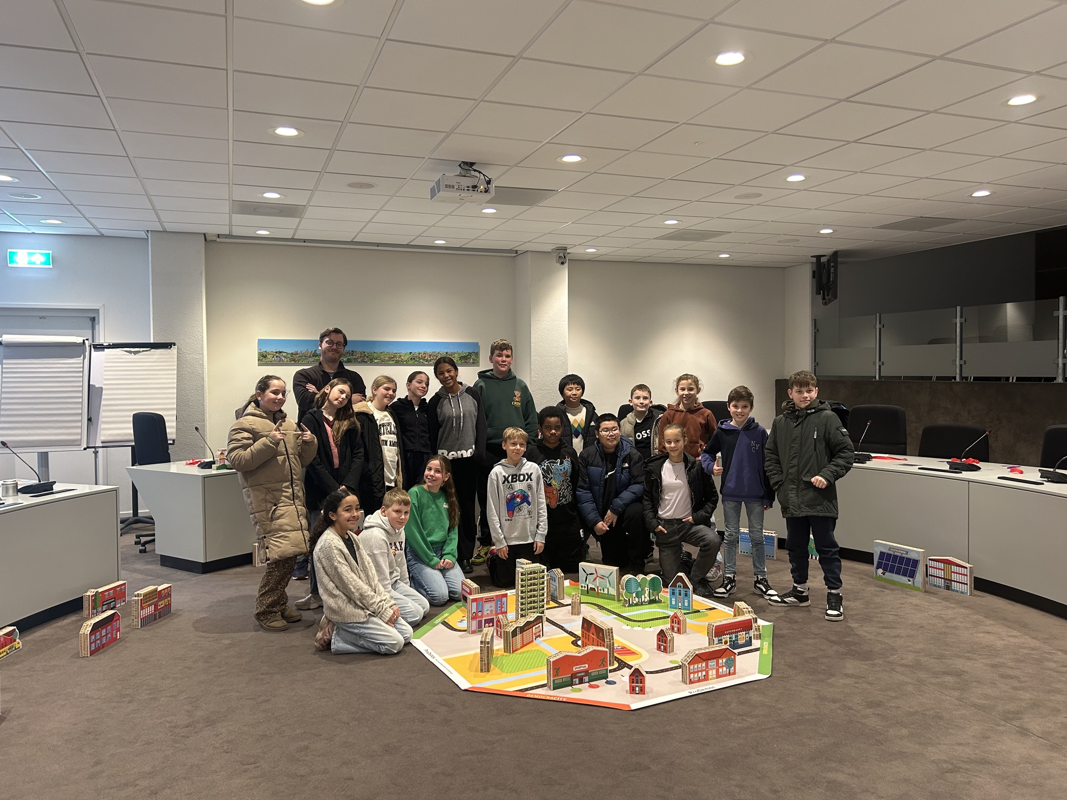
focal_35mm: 26
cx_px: 534
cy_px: 400
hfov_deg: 67.3
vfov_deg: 53.1
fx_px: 801
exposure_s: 1/49
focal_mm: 5.7
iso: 125
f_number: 1.5
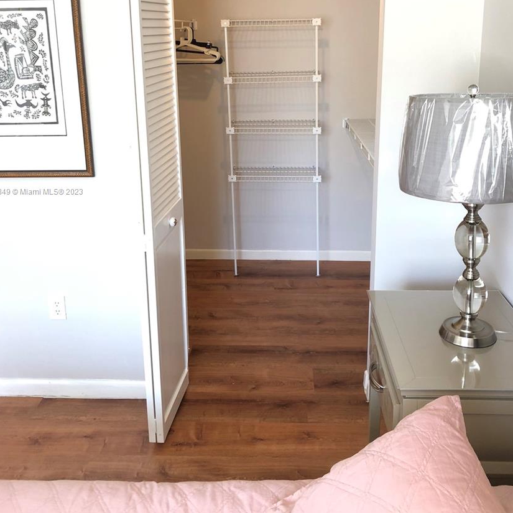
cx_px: 248
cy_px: 192
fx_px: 604
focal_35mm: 36
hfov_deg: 46.0
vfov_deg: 45.6
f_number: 1.8
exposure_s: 1/24
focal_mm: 4
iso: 40
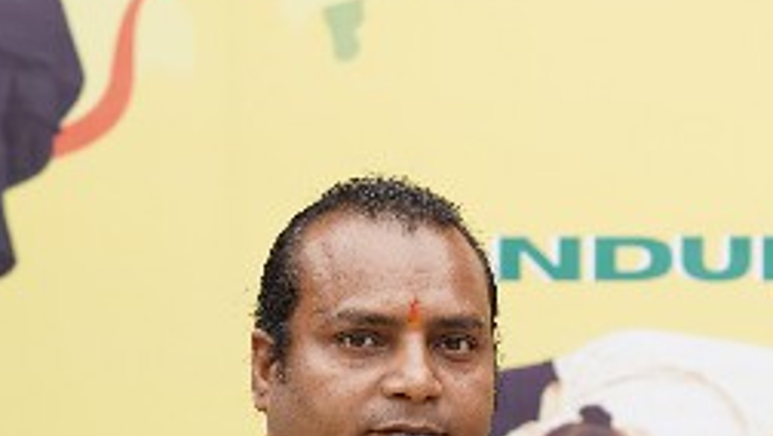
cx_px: 929
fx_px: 3404
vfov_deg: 7.2
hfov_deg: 12.6
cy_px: 576
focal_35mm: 166
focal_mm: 50
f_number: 4
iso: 200
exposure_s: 1/200
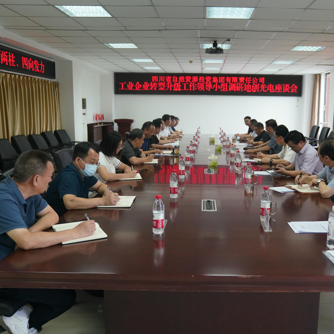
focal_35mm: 35
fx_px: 382
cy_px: 168
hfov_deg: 46.7
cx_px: 215
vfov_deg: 47.2
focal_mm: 27
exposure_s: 1/160
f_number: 3.2
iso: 1600
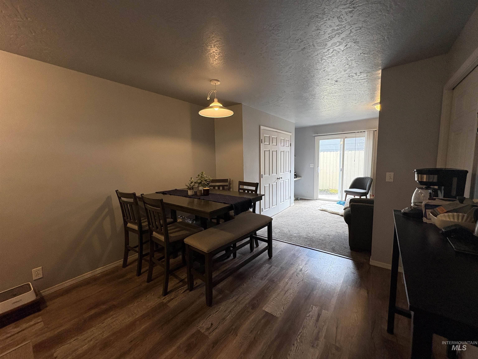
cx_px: 239
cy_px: 180
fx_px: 193
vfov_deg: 85.7
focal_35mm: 14
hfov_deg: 102.1
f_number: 2.2
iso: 400
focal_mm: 2.22
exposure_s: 1/120
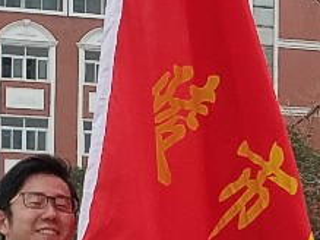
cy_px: 288
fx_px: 2162
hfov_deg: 8.2
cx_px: 580
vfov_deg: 6.3
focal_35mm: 234
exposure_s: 1/188
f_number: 2
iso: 100
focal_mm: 4.5
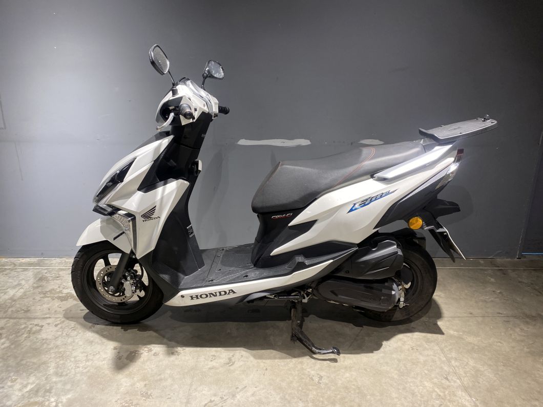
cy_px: 204
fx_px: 408
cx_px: 272
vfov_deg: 53.1
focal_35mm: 26
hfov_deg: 67.3
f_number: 1.8
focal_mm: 4.25
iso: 100
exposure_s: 1/50
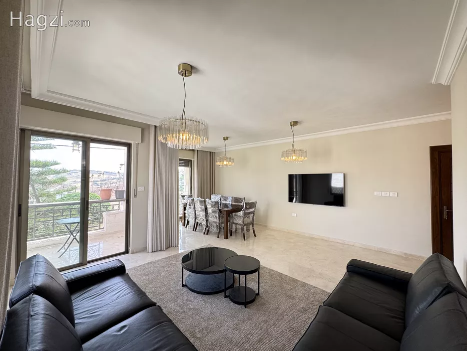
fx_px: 189
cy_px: 176
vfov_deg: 85.7
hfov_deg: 102.1
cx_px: 234
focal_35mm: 14
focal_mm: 2.22
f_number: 2.2
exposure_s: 1/99
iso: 80
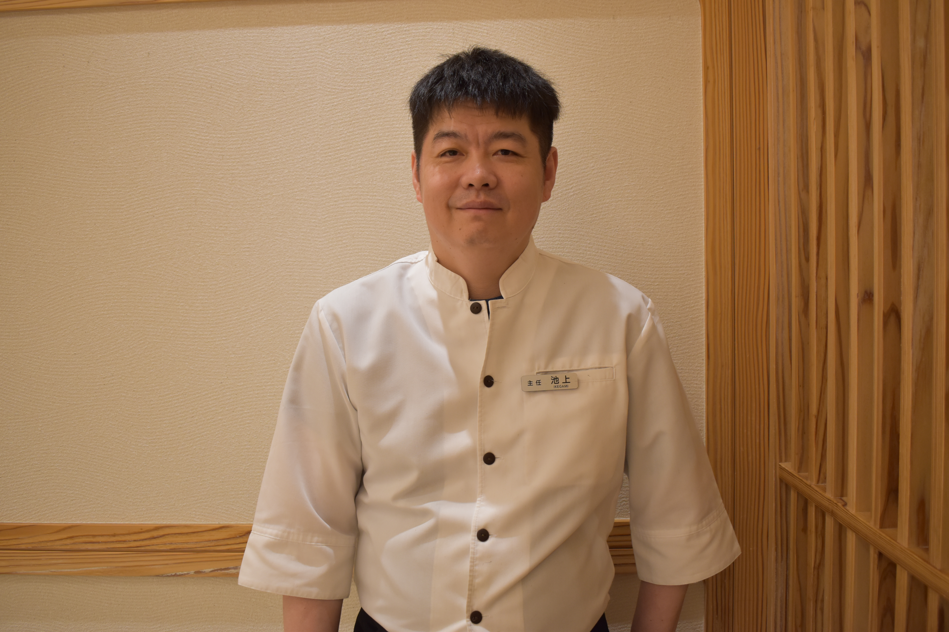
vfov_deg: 40.0
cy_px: 316
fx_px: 870
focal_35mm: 33
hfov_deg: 57.2
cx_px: 474
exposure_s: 1/30
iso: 640
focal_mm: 22
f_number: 4
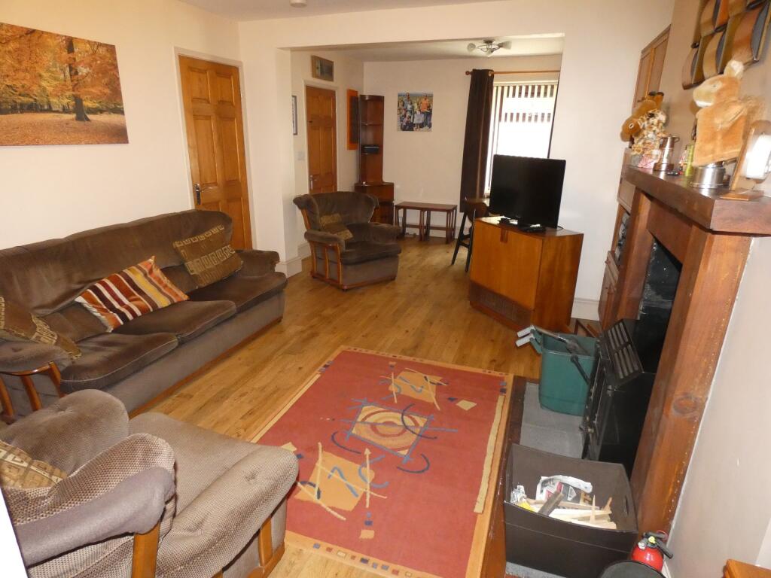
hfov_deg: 81.7
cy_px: 289
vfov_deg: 66.0
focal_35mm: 20
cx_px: 386
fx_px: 445
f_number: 2.8
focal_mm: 3.6
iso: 800
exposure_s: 1/60
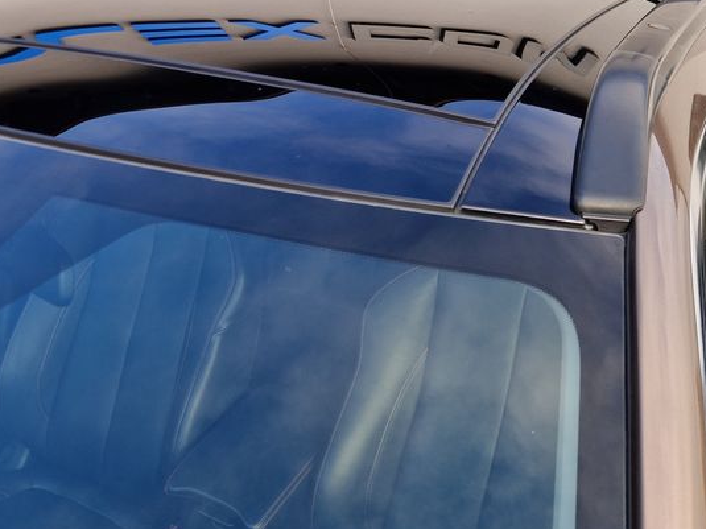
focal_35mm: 44
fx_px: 897
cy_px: 115
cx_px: 247
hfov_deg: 42.5
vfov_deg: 32.1
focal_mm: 5.4
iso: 50
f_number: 1.8
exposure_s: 1/2174
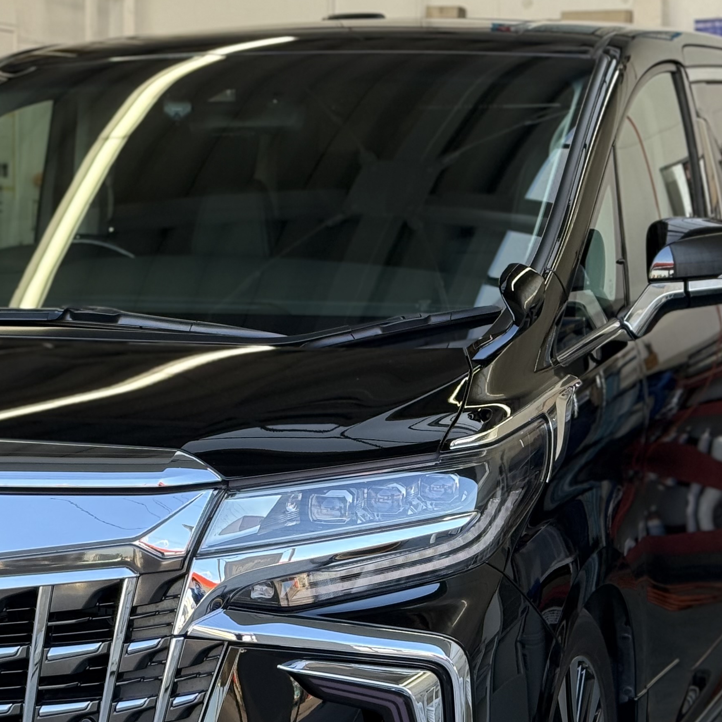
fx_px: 2313
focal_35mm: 98
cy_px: 521
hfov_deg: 17.6
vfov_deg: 17.7
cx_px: 155
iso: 125
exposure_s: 1/242
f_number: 1.78
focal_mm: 6.76
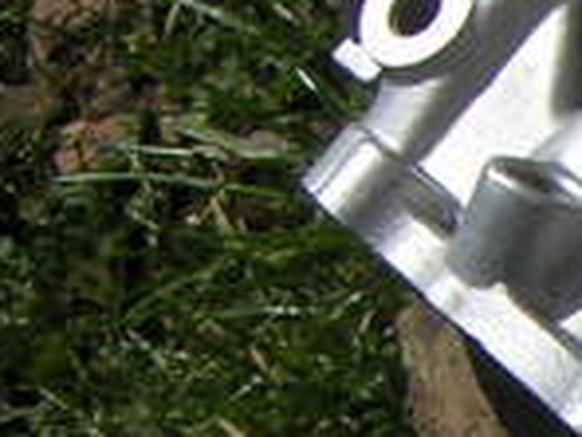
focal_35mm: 169
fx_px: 2841
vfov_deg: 8.6
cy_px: 665
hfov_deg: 10.8
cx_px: 1105
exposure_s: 1/500
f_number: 6.7
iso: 64
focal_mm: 5.1
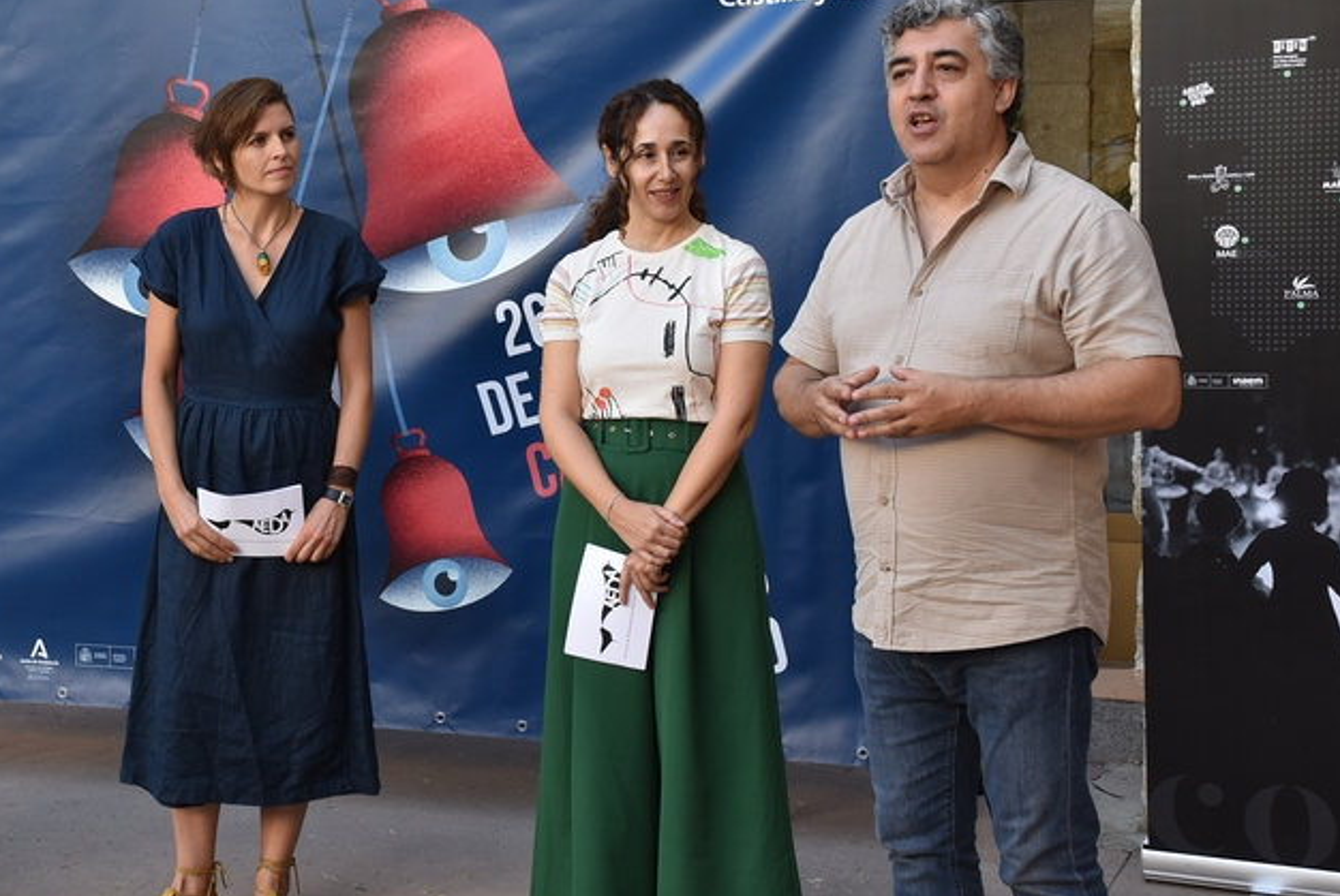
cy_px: 432
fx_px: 2571
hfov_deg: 28.9
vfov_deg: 19.8
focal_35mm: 69
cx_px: 394
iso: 400
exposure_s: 1/160
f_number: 6.3
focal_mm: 32
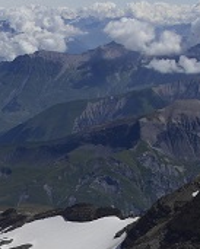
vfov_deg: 16.9
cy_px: 306
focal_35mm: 108
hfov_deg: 13.3
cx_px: -116
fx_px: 798
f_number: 9
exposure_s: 1/500
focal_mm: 20
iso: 100
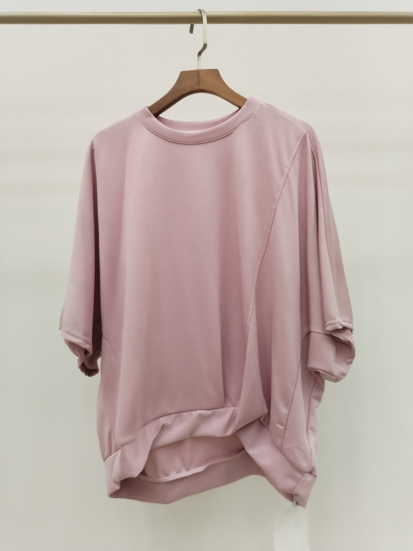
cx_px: 206
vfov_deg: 61.7
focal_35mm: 29
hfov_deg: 48.2
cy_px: 276
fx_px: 461
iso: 276
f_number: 1.8
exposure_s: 1/120
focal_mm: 4.75
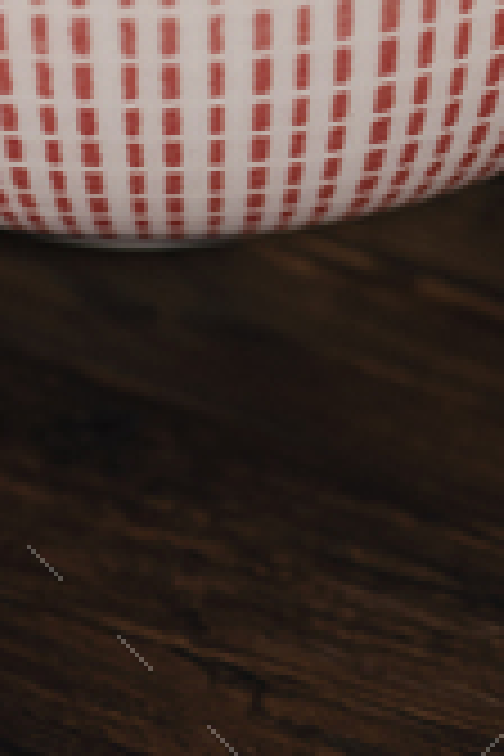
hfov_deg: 2.5
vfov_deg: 3.7
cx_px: 338
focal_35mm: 552
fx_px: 11591
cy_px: -1184
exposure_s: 1/200
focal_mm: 105
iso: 200
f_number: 6.3
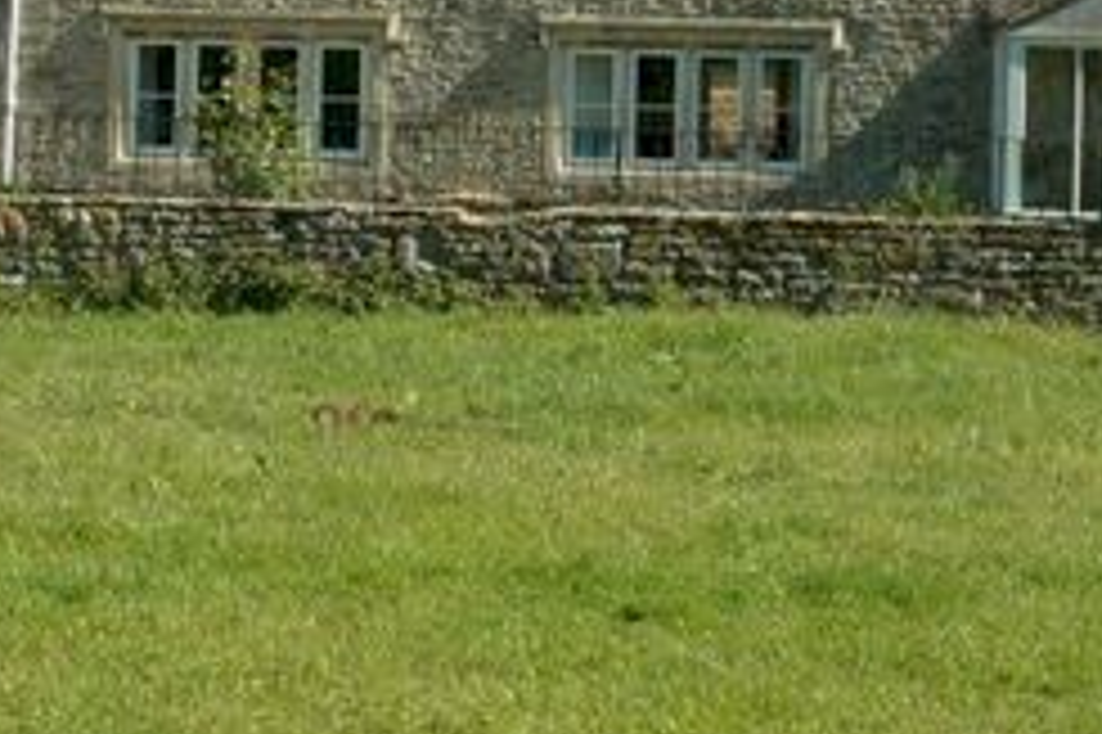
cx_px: 567
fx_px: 3806
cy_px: -234
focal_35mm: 124
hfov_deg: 16.5
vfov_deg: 10.7
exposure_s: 1/400
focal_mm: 29
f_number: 10
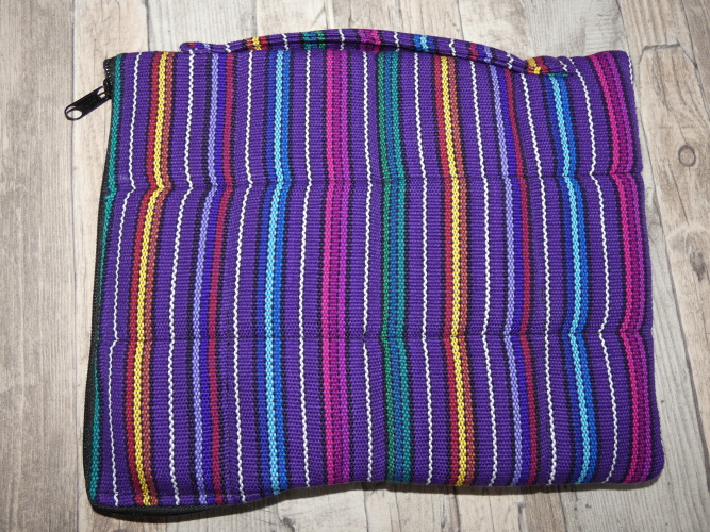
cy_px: 266
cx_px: 355
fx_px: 472
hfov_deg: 73.9
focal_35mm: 23
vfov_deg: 58.9
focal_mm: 4.1
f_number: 3
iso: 80
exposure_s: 1/125
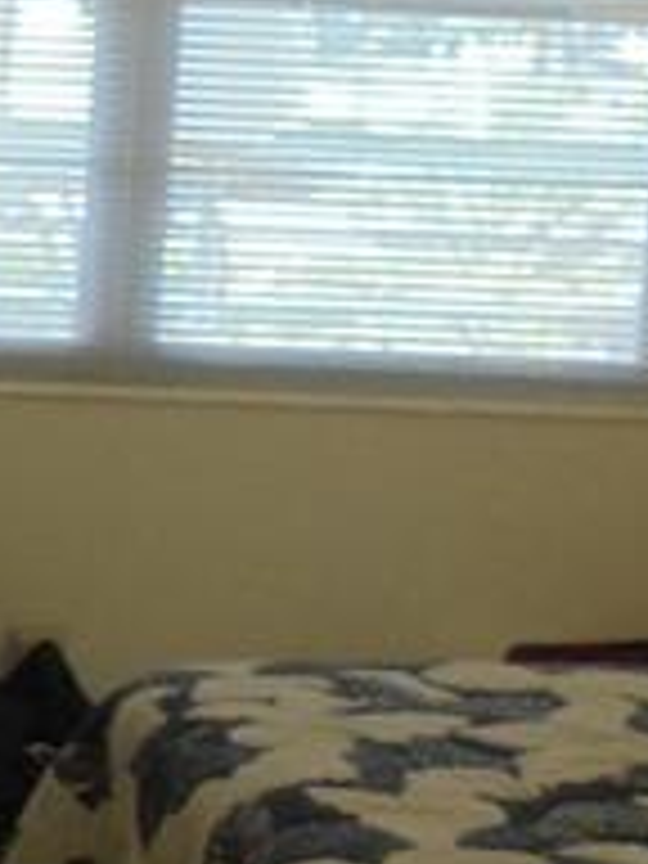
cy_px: 274
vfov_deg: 18.8
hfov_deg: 13.0
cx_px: -482
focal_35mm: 104
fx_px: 2596
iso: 250
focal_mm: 4.6
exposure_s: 1/40
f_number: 3.5
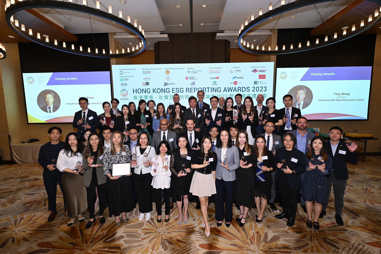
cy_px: 127
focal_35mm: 16
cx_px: 190
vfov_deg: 73.7
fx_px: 169
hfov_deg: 96.7
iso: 2500
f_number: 7.1
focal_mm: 16
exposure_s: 1/160
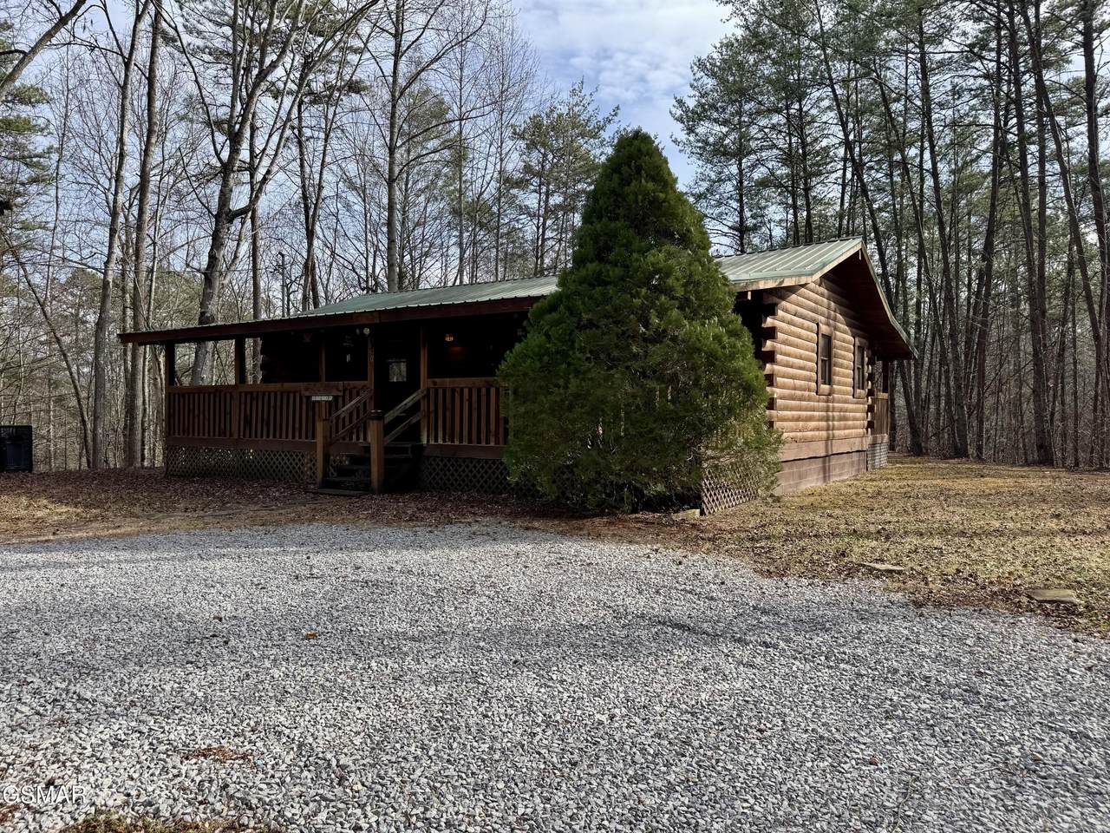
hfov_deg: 71.6
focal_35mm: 24
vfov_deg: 56.8
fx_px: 770
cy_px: 416
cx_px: 555
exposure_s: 1/1869
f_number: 1.78
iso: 80
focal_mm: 6.76
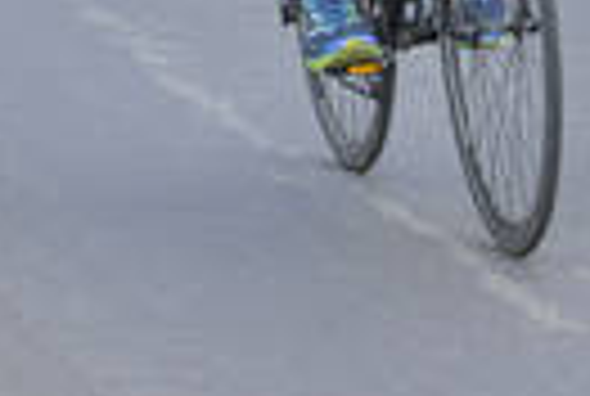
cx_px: 203
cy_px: -484
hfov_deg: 4.4
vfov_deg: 3.0
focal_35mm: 463
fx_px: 7605
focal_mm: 95
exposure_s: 1/2500
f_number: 4
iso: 400
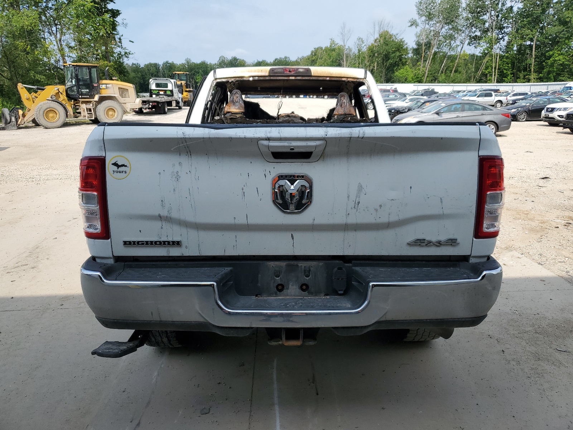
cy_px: 215
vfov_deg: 53.1
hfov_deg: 67.3
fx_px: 430
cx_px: 286
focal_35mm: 26
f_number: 1.5
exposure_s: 1/2500
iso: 50
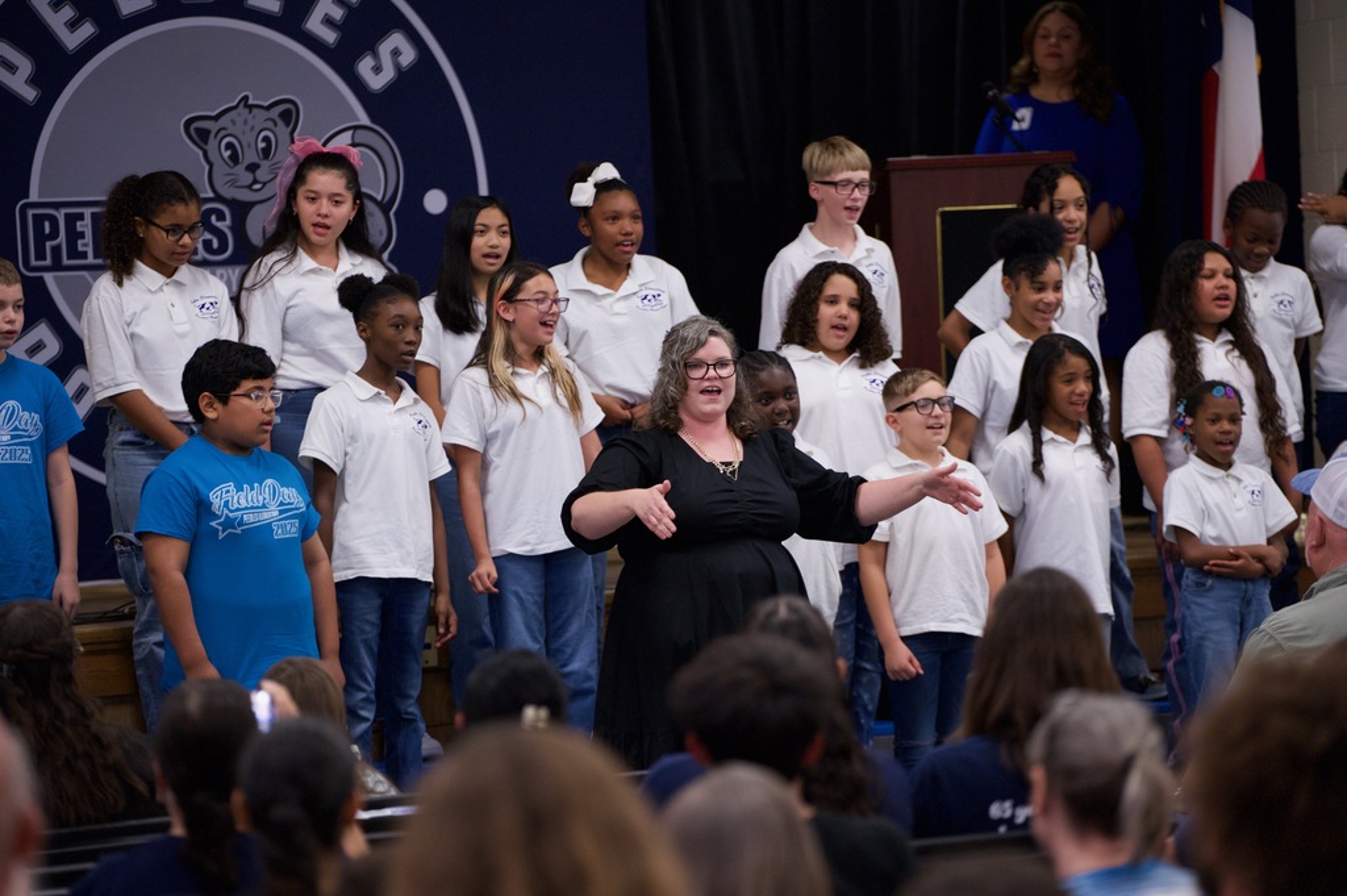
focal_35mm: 140
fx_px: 5234
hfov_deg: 14.7
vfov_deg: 9.8
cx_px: 674
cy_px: 448
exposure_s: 1/320
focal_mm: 140
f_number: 2.8
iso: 3200
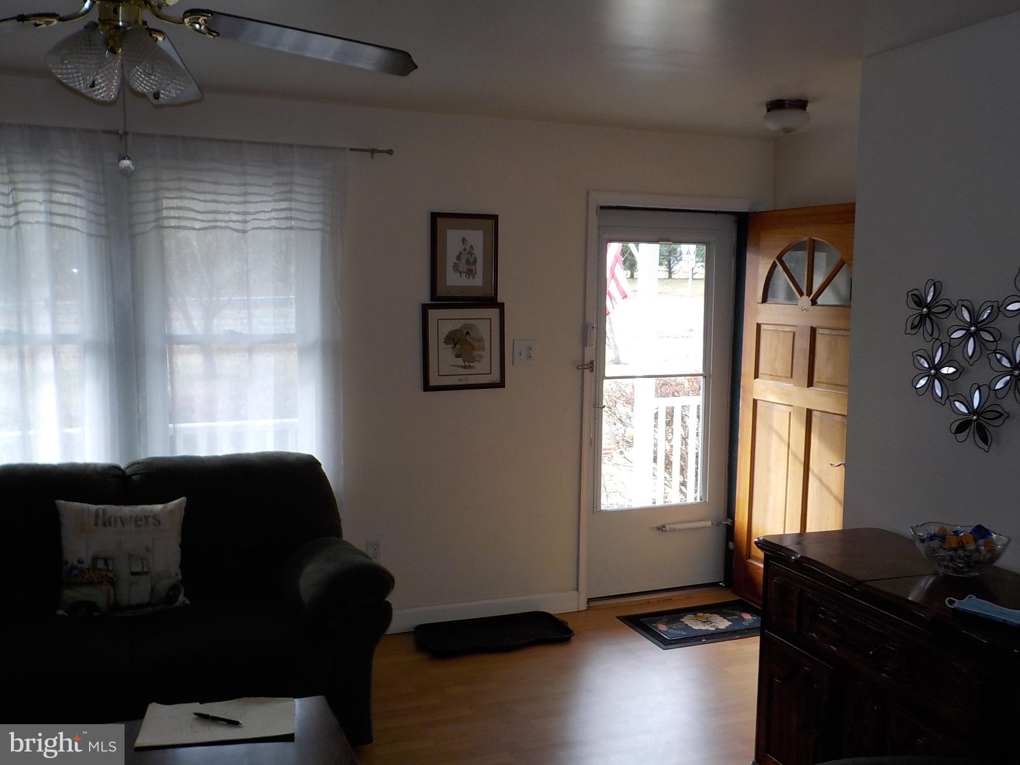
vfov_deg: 46.8
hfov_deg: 60.0
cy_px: 382
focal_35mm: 30
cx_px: 510
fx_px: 884
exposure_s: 1/40
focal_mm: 4.1
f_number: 3.3
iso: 125
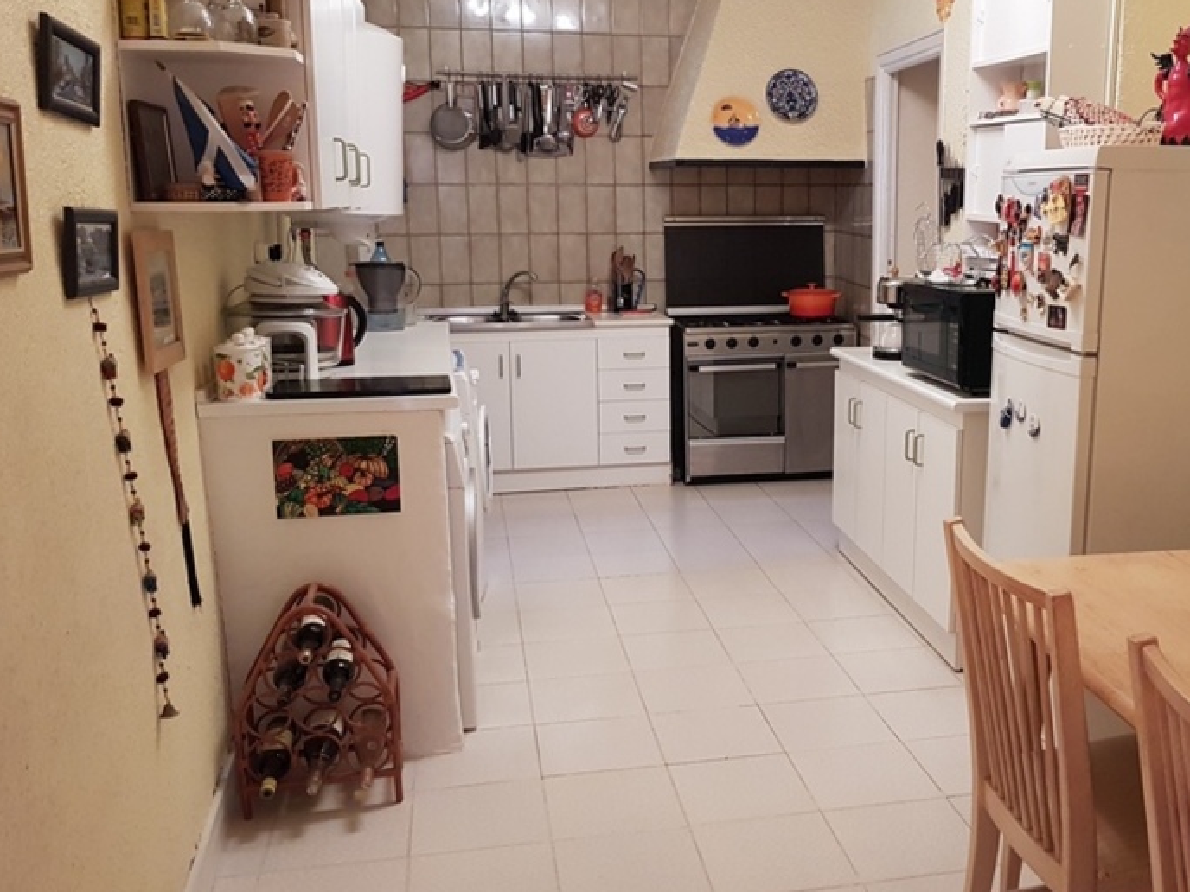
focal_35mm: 34
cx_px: 711
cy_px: 466
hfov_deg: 53.6
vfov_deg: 41.8
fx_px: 1169
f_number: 1.7
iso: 160
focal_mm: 4.2
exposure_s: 1/33
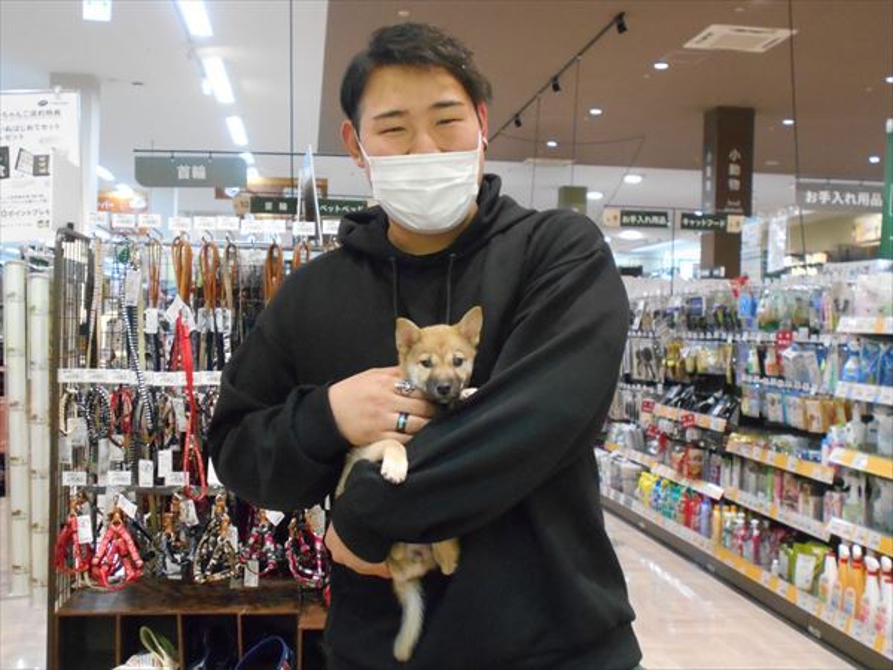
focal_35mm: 44
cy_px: 335
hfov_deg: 42.9
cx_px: 446
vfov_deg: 32.9
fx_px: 1135
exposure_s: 1/60
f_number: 4.2
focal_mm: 7.7
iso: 800
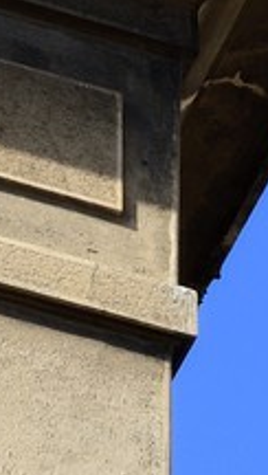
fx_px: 4685
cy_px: 1284
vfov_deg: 5.5
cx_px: 264
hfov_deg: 3.3
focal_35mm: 372
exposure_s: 1/200
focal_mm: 48
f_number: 13
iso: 200
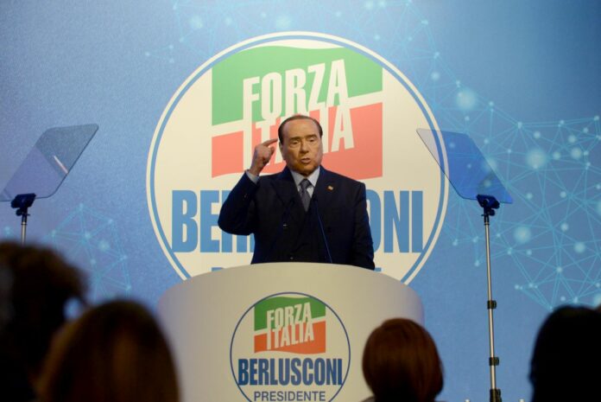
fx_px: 2172
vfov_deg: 10.6
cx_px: 300
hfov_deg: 15.8
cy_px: 201
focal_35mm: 130
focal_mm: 130
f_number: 4
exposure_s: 1/200
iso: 1600
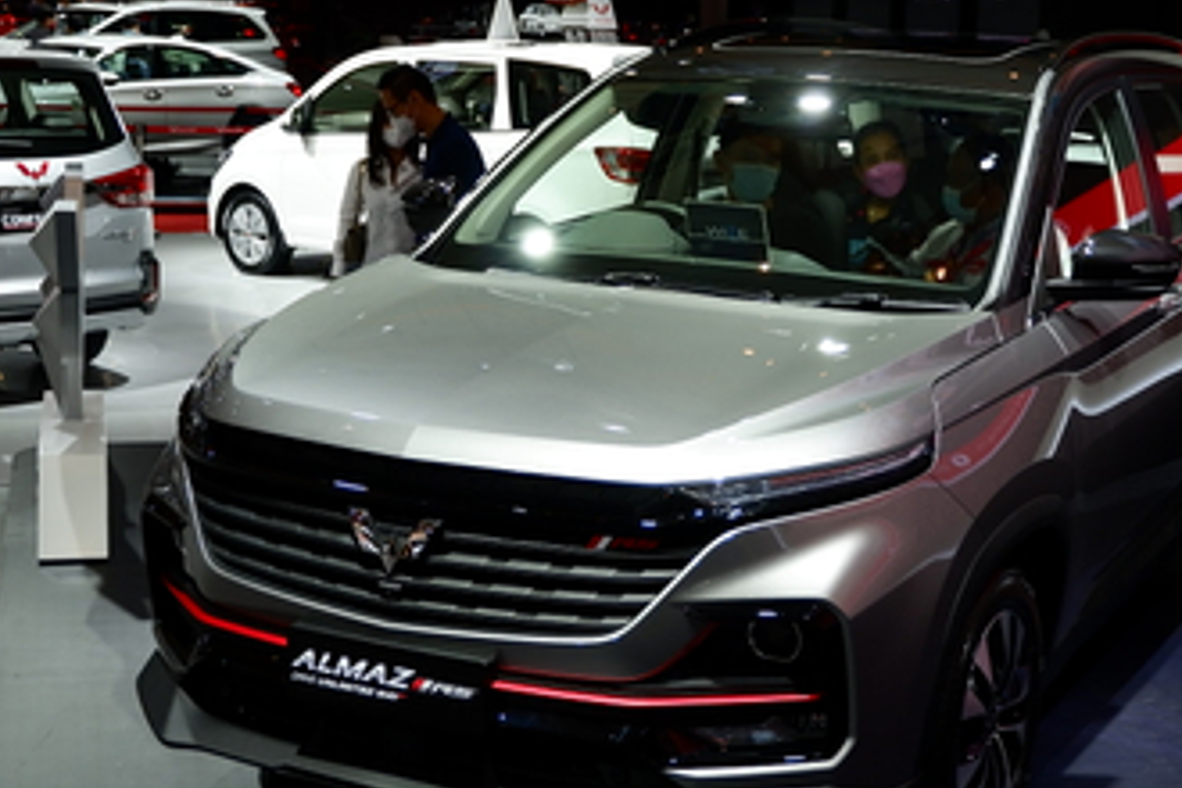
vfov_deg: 21.9
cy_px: 410
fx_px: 2036
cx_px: 752
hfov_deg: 32.2
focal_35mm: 62
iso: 200
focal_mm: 21.1
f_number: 4
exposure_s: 1/75
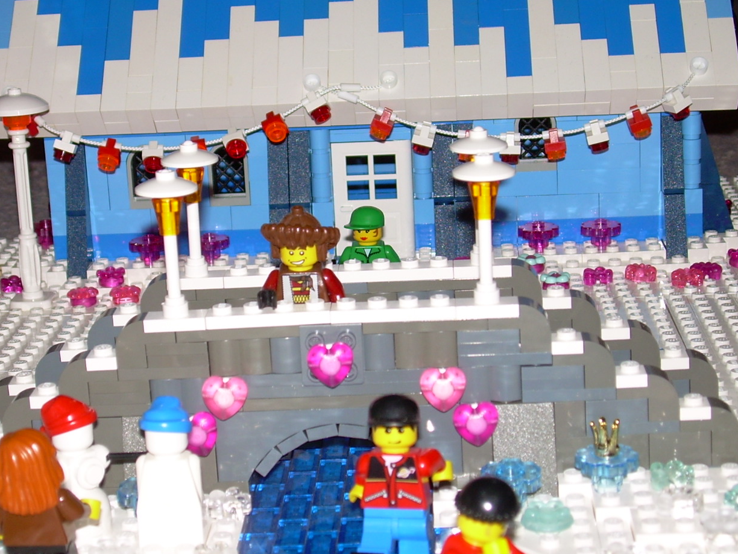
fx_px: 1812
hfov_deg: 23.0
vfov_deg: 17.4
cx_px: 335
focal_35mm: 85
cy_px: 243
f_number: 3.6
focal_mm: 11
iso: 50
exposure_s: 1/60
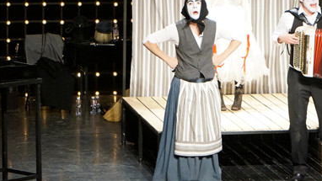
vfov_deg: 5.2
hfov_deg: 9.2
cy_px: 23
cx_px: 248
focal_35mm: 234
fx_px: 1997
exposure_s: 1/160
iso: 3200
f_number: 5.6
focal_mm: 95
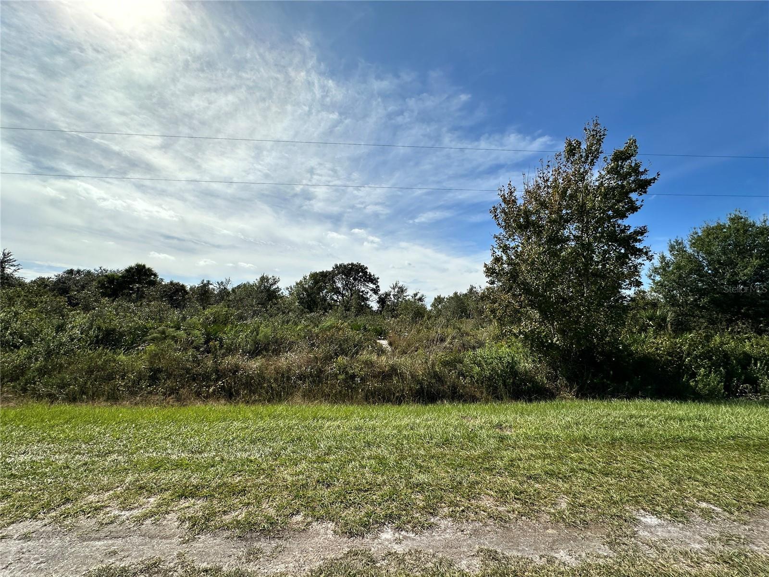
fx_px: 311
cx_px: 384
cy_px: 288
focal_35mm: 14
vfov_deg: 85.7
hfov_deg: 102.1
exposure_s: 1/4651
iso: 50
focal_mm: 2.22
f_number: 2.2
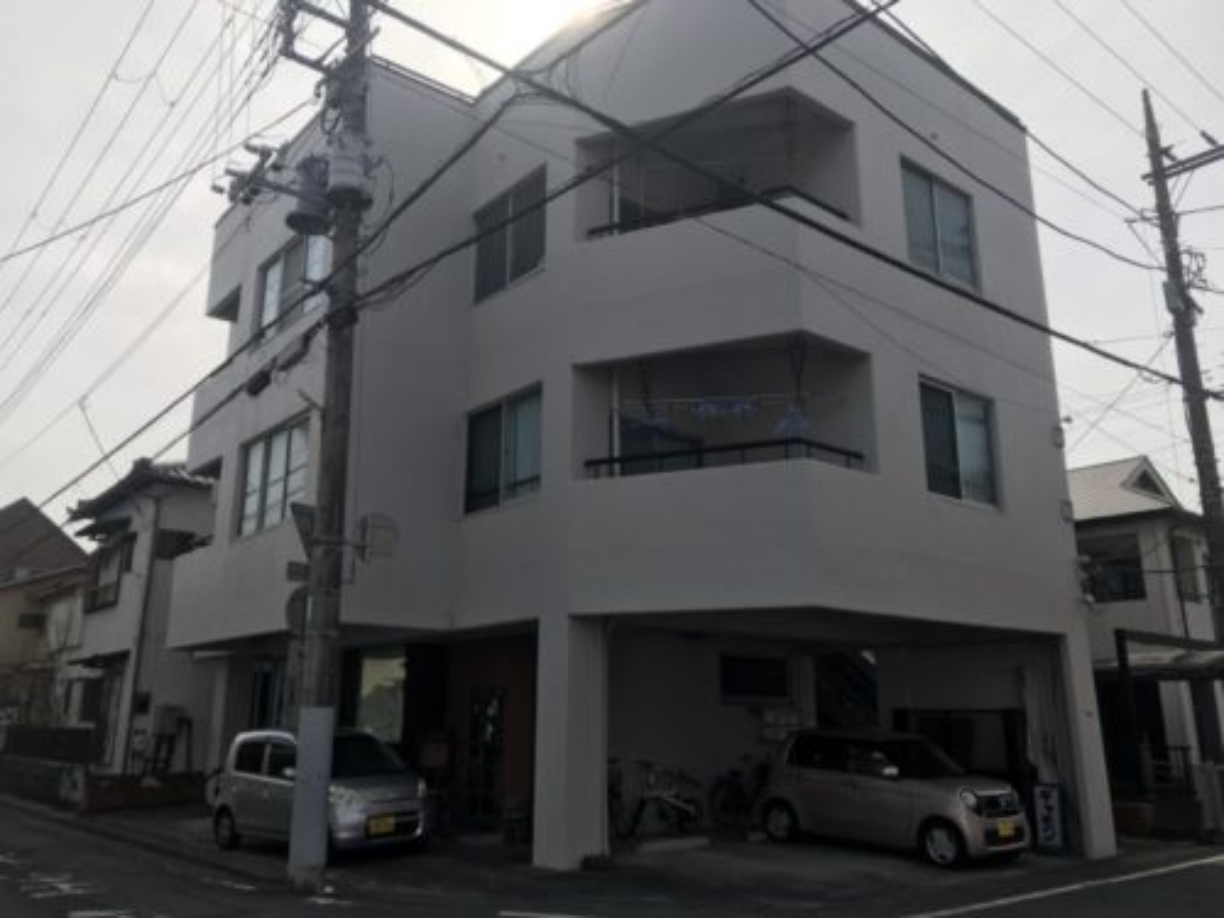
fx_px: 990
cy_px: 459
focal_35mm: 28
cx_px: 612
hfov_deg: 63.4
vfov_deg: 49.7
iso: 20
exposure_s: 1/2994
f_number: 1.8
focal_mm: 3.99
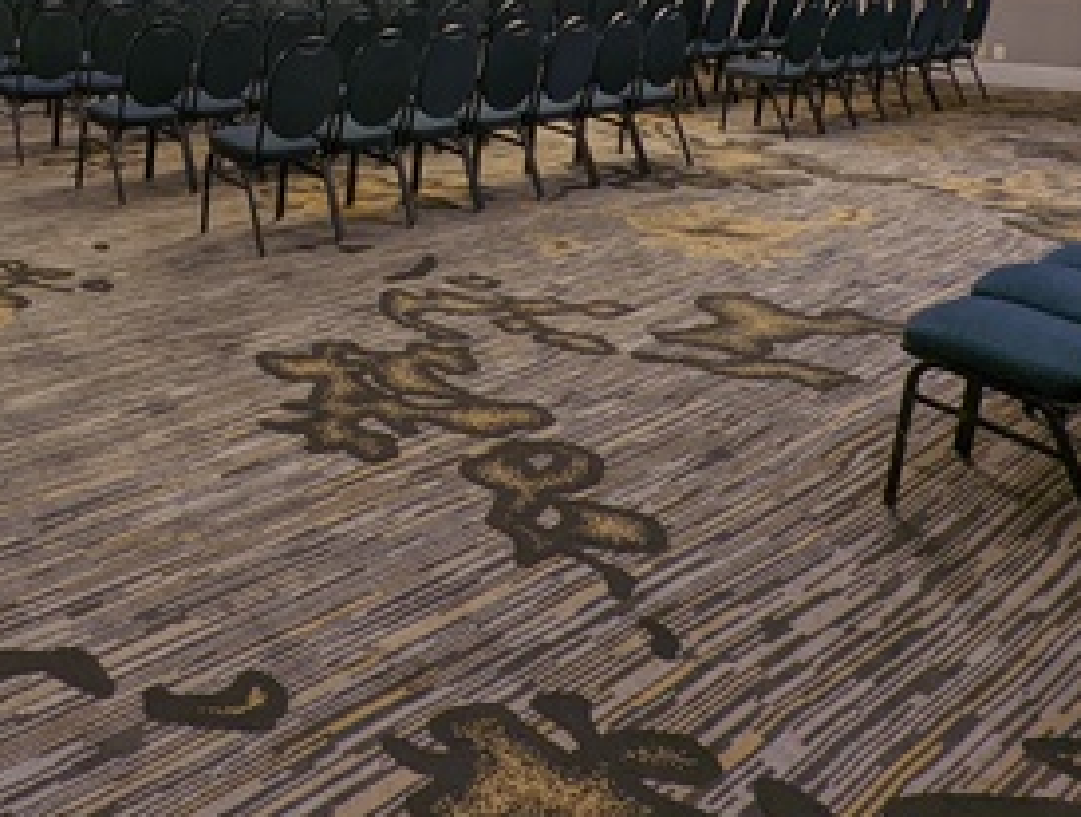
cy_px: -36
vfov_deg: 36.0
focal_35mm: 35
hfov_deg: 49.7
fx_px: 1096
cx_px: 233
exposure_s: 1/30
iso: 92
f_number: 2.2
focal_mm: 2.35
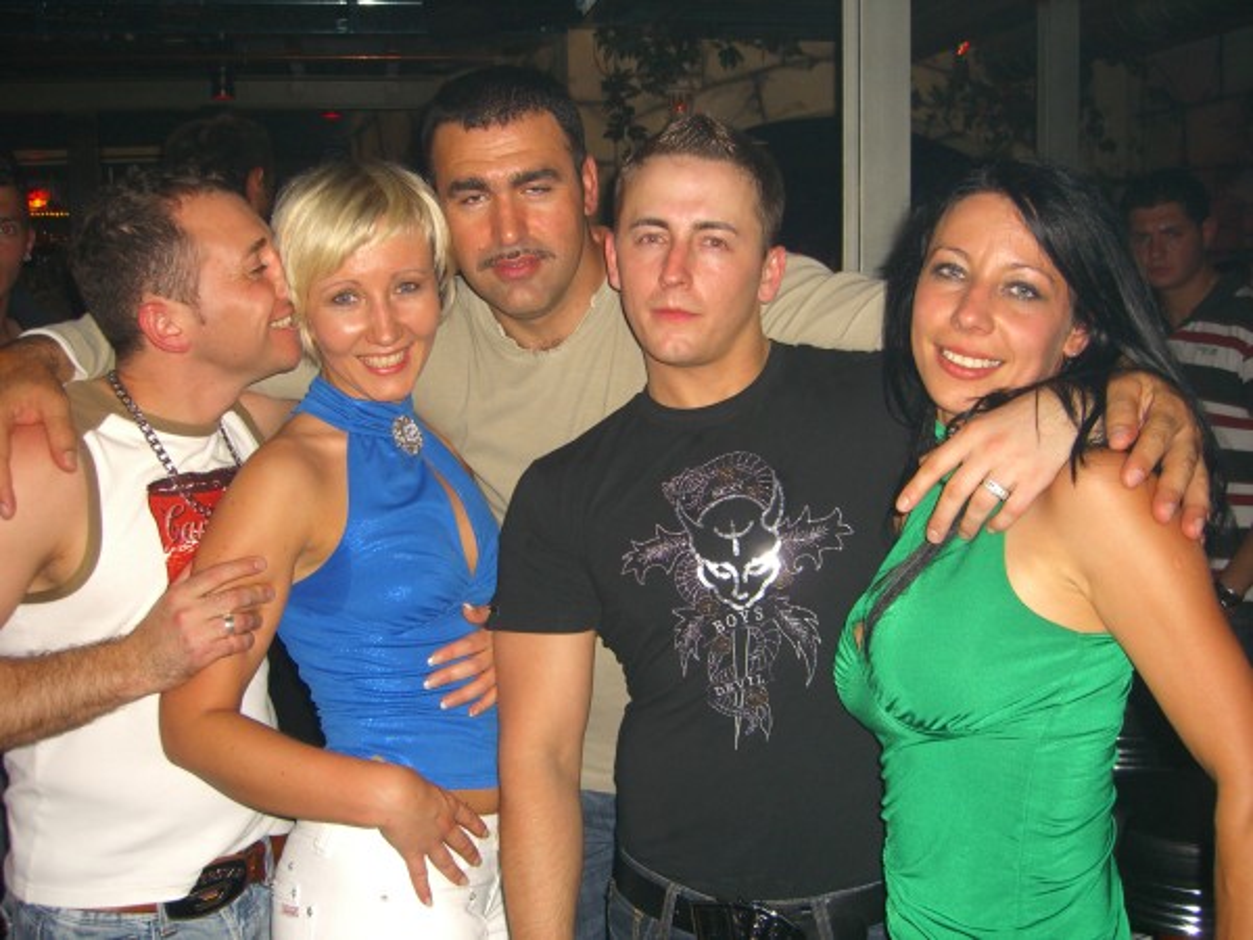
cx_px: 626
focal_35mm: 38
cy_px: 470
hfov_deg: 49.0
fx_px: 1375
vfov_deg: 37.7
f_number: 2.8
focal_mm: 7.9
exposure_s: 1/60
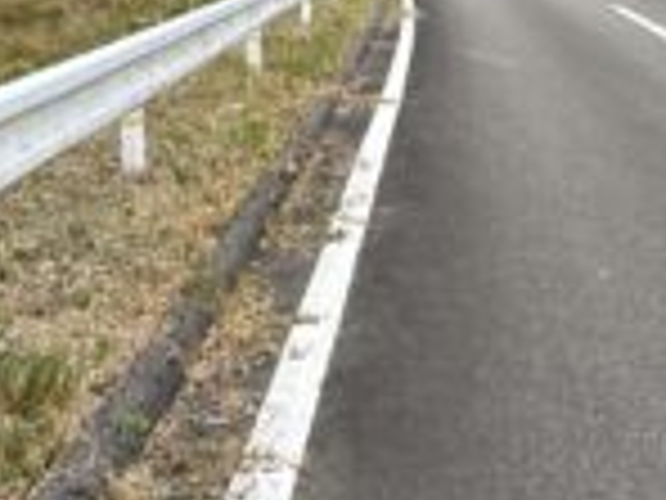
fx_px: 1251
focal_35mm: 65
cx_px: 346
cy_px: 171
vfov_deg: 22.5
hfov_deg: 29.8
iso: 80
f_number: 1.78
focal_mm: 6.76
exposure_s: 1/952
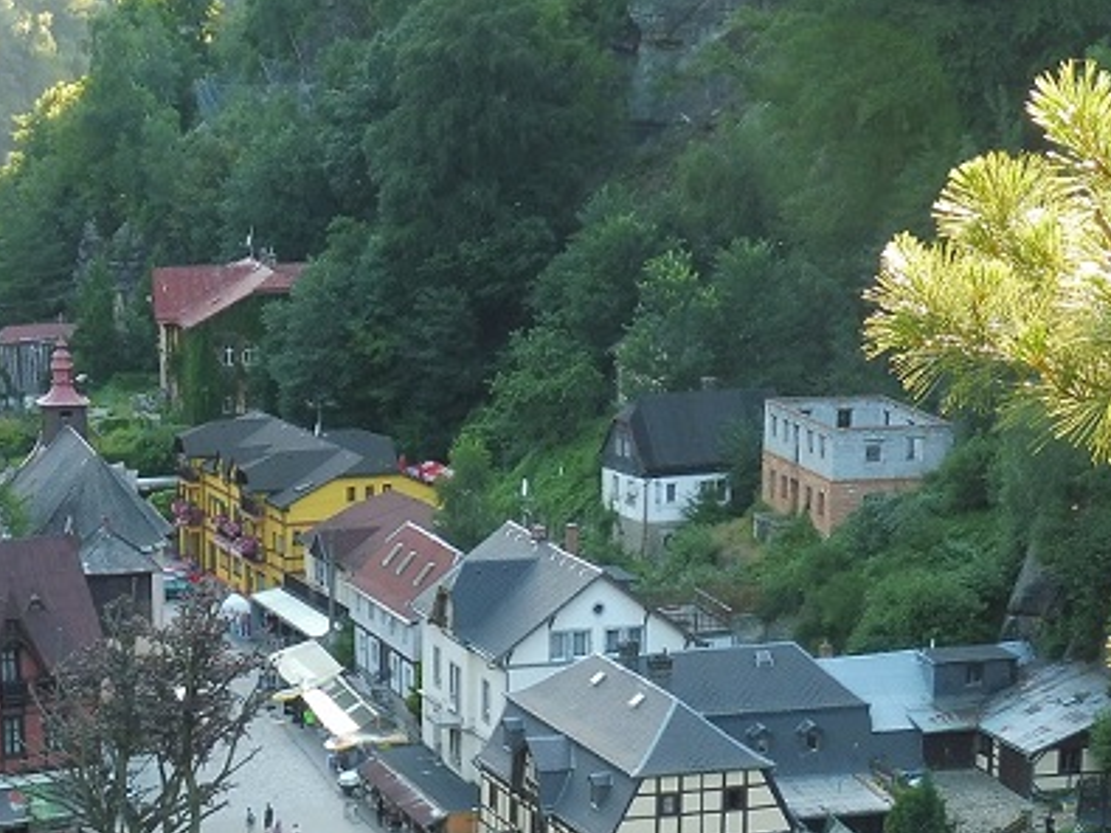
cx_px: 429
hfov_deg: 18.2
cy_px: 1007
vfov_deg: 13.3
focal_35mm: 108
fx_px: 3465
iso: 100
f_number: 4.1
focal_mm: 7.9
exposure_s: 1/60
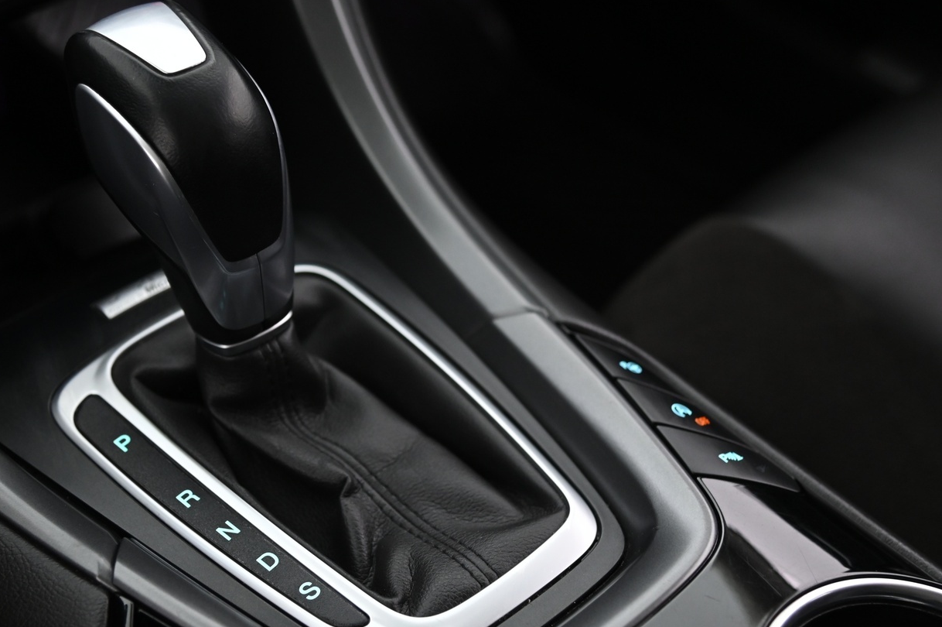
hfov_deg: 31.4
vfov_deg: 21.1
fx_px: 1673
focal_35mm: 64
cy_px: 403
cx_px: 395
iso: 2000
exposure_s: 1/20
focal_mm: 48
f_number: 4
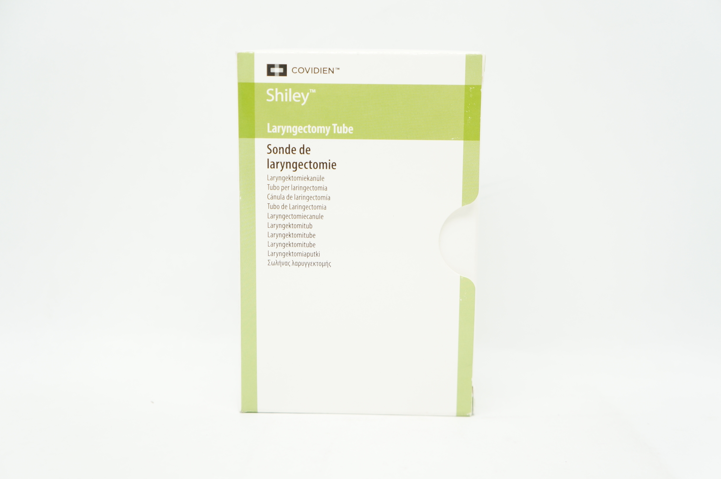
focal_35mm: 45
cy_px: 240
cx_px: 360
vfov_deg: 29.8
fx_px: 900
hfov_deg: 43.6
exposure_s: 1/80
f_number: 4.5
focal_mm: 30
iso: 400
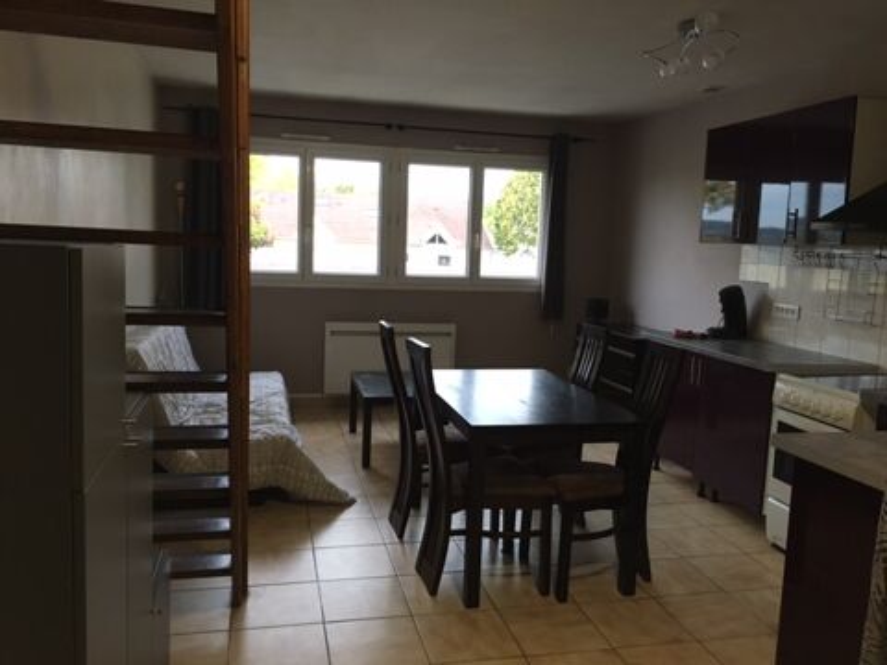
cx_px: 444
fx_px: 743
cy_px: 332
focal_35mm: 29
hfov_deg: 61.7
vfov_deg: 48.2
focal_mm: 4.15
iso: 200
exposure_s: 1/33
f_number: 2.2
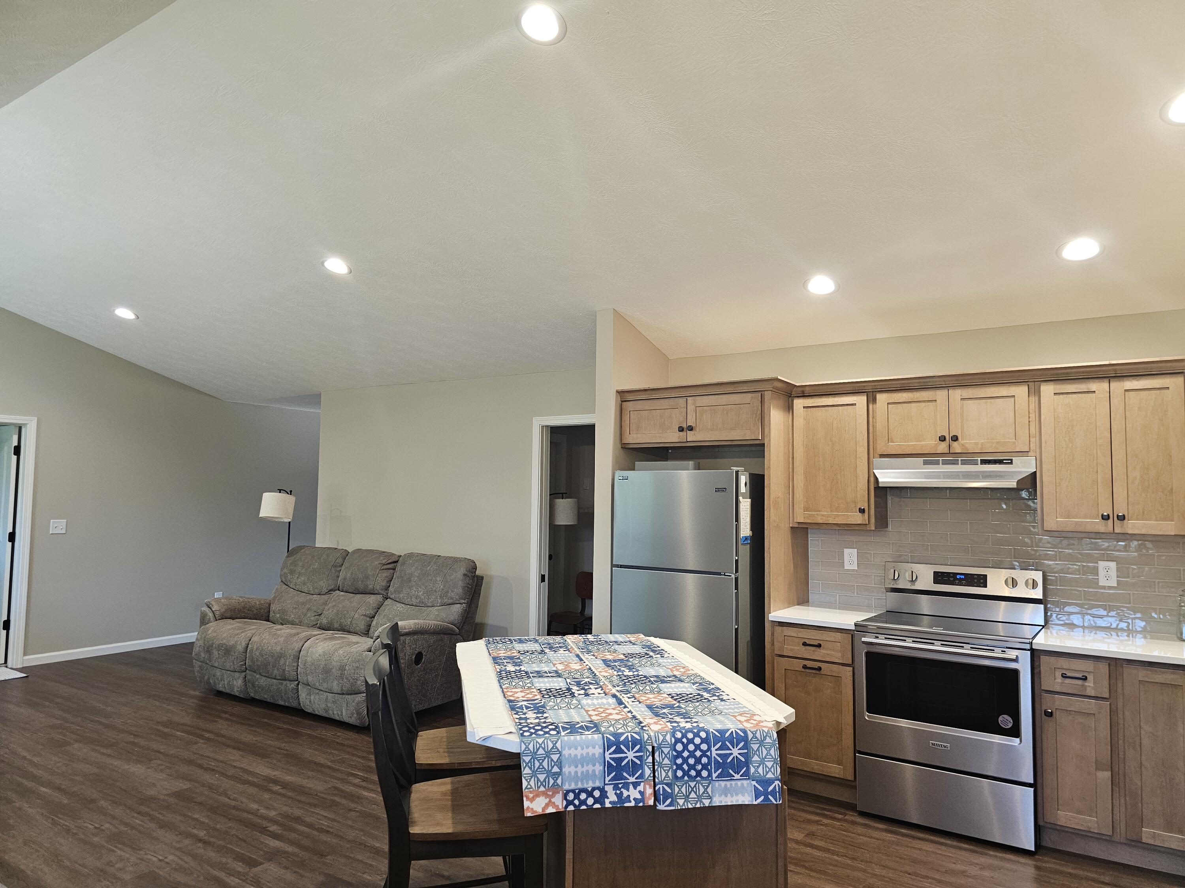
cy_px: 444
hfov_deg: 73.9
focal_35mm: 23
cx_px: 592
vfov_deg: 58.9
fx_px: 787
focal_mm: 6.3
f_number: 1.7
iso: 320
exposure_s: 1/120
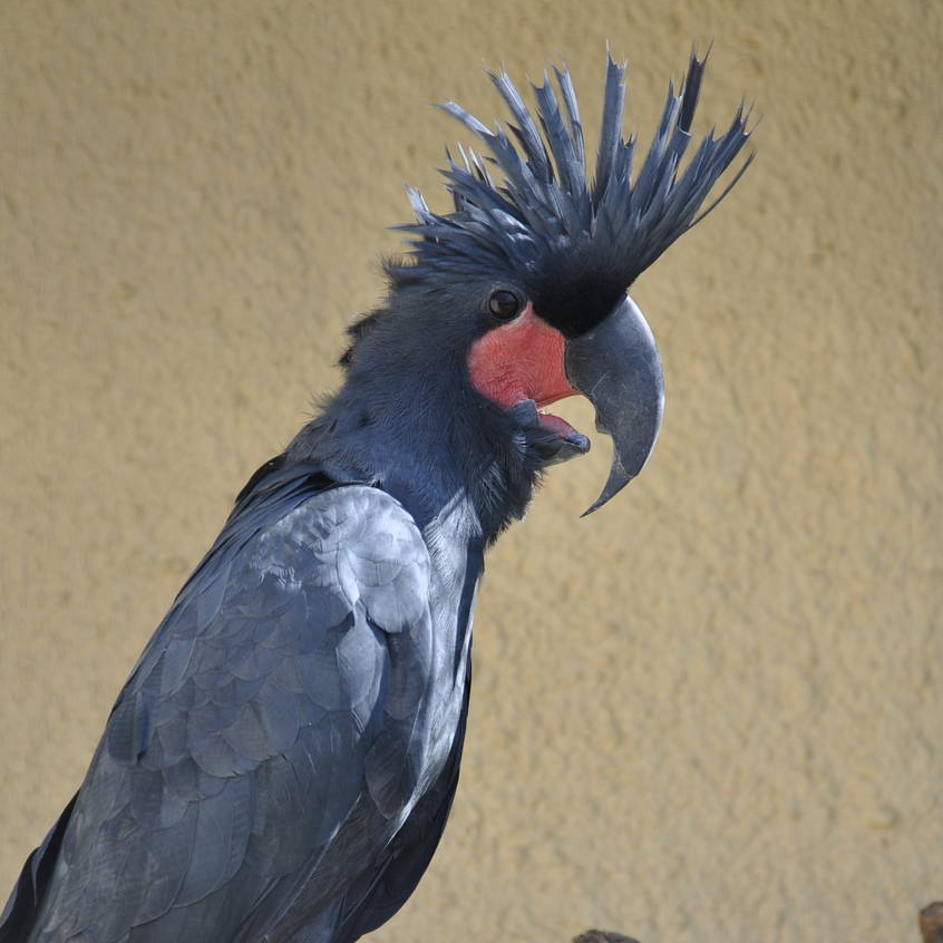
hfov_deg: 6.9
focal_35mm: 253
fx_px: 7792
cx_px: 490
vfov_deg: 6.9
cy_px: 537
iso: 200
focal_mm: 105
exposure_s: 1/200
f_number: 7.1
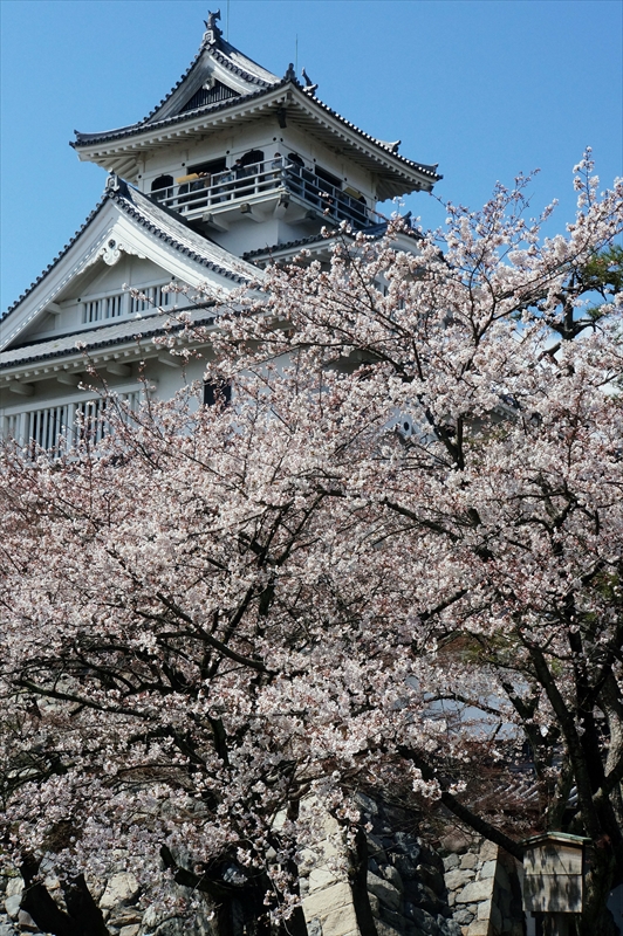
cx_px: 312
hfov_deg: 20.5
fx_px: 1724
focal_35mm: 66
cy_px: 468
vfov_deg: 30.4
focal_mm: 44.2
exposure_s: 1/1000
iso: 800
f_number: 13
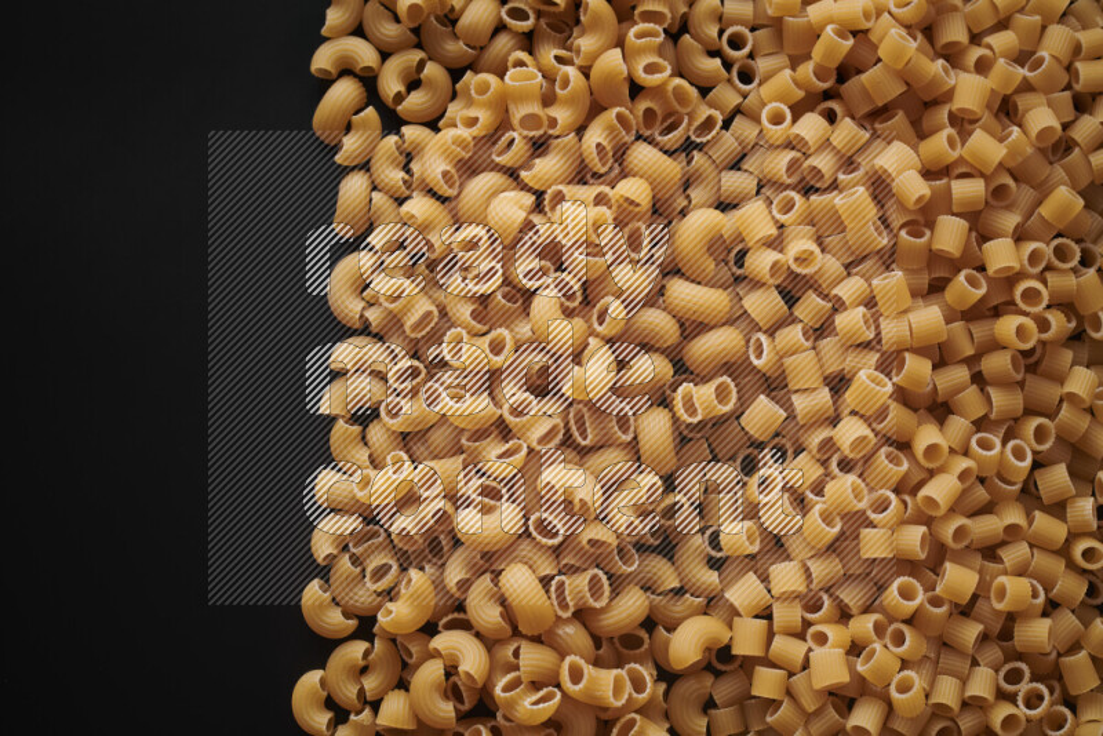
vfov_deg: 27.0
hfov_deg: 39.6
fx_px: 1532
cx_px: 552
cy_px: 368
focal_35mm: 50
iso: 160
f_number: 8
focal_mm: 50
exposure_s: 1/100
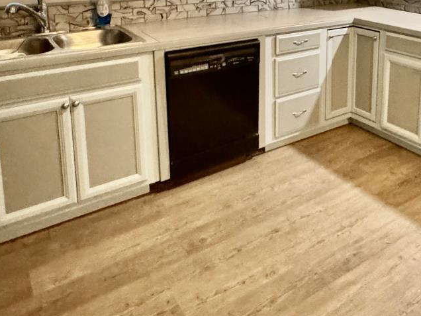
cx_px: 314
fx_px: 401
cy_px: 17
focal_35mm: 33
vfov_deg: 39.1
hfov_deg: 53.0
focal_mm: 2.22
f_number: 2.2
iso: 800
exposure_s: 1/40
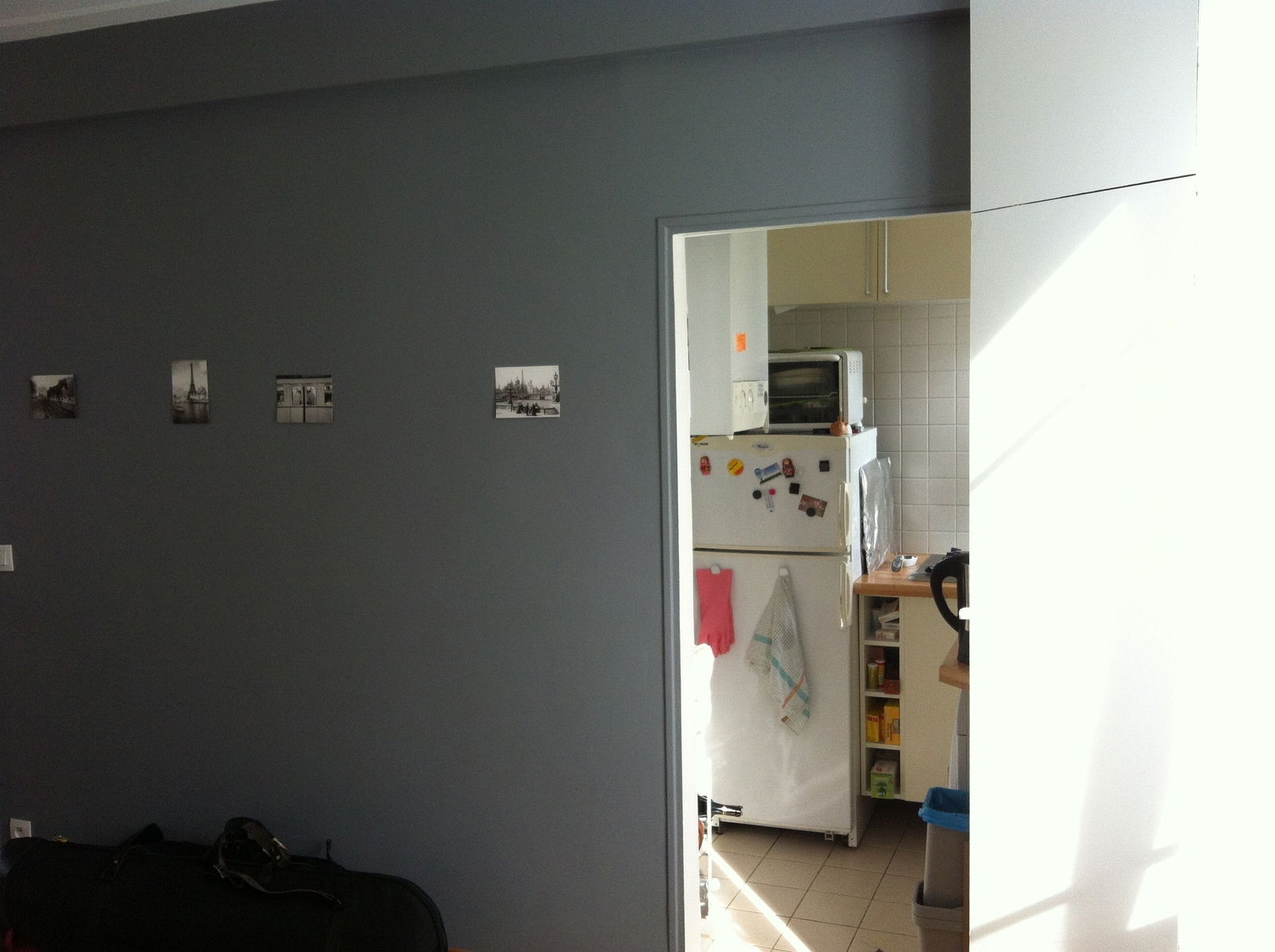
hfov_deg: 52.7
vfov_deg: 40.6
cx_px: 638
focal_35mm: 35
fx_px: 1287
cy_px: 476
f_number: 2.8
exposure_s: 1/120
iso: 125
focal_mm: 3.85
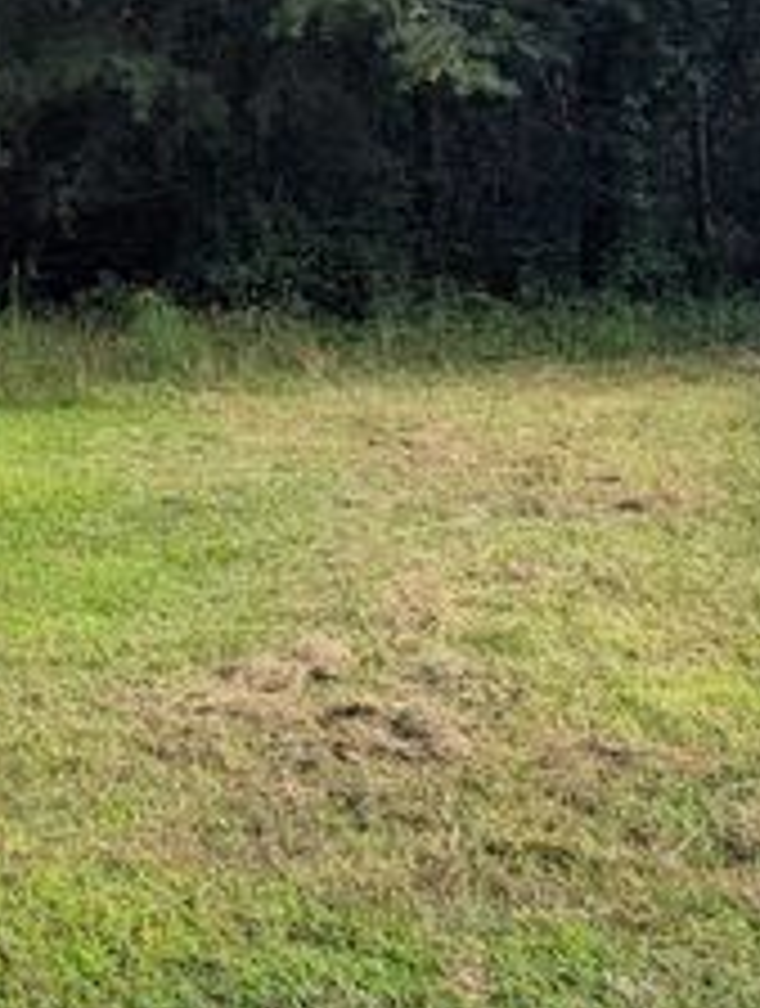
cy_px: 112
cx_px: -306
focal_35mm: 71
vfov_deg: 26.5
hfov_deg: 18.8
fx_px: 2071
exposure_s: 1/643
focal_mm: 6.81
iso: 29
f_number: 1.85
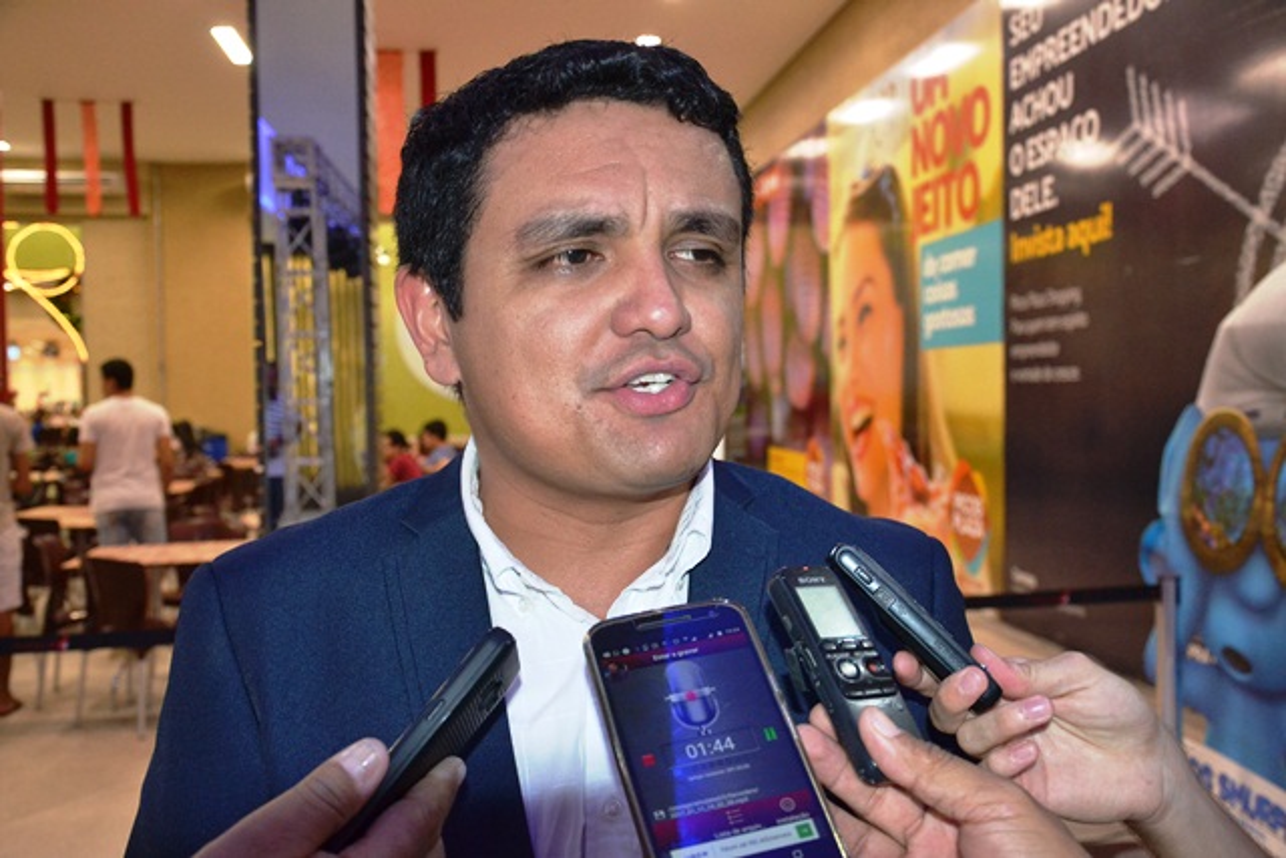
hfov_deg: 53.1
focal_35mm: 36
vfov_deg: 36.9
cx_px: 643
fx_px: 1286
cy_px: 429
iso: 1600
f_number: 3.8
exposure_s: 1/60
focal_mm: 24
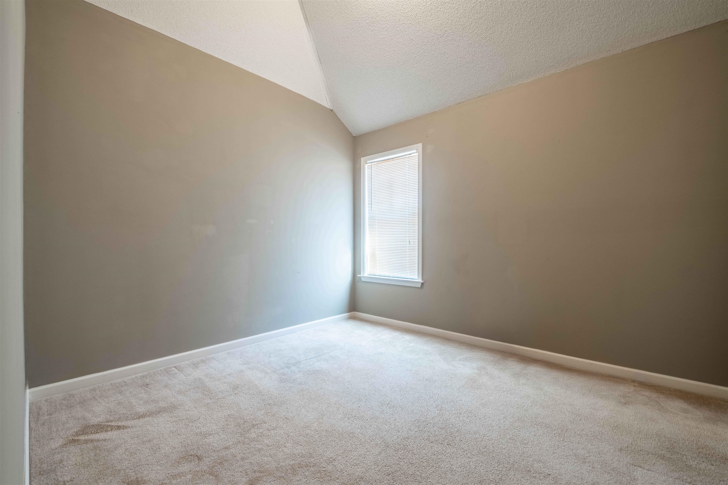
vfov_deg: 77.3
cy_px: 242
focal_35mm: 15
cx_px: 364
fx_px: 303
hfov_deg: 100.4
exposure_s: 1/8
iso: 400
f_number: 11
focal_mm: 15
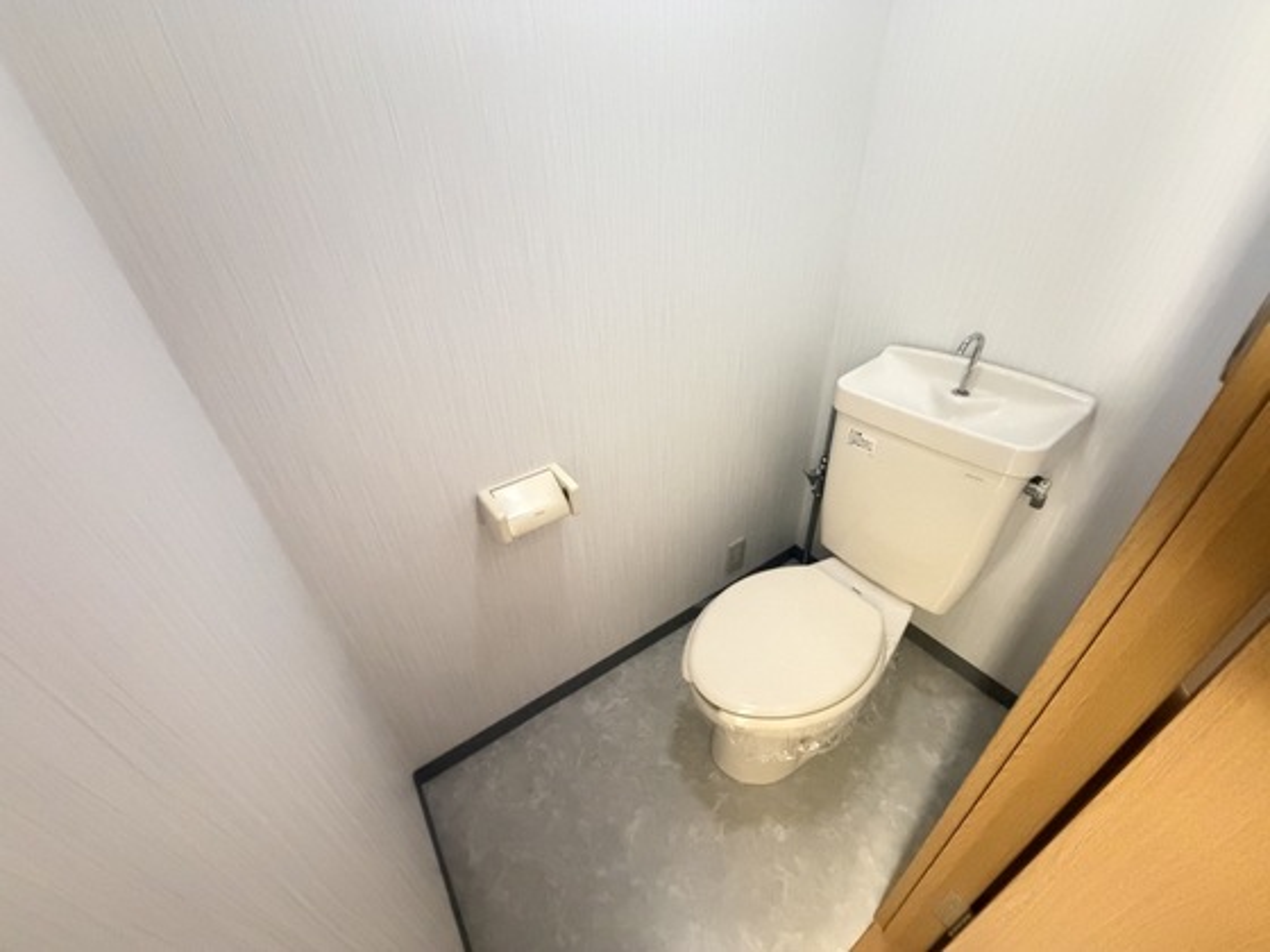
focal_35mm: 14
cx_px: 635
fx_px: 514
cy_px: 476
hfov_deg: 102.1
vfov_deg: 85.7
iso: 1600
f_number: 2.2
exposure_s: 1/40
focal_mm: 2.22
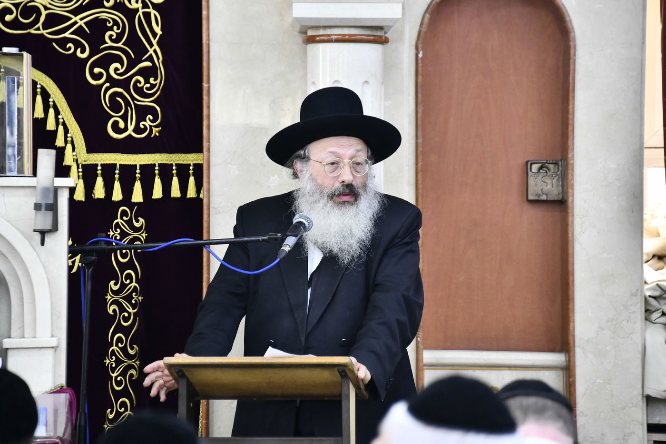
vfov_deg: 6.5
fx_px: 3884
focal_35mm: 210
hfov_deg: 9.8
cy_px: 222
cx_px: 333
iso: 2000
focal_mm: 210
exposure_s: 1/125
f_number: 5.6
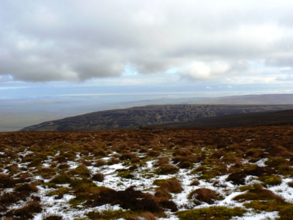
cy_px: 110
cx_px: 146
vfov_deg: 39.7
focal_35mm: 36
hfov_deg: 51.4
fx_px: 305
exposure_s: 1/400
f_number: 6.3
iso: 80
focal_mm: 6
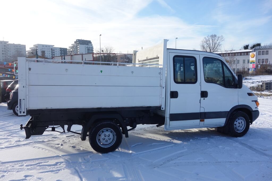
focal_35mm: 28
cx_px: 136
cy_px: 90
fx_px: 212
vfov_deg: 46.4
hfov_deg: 65.5
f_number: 5.6
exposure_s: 1/250
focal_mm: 10.4
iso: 125
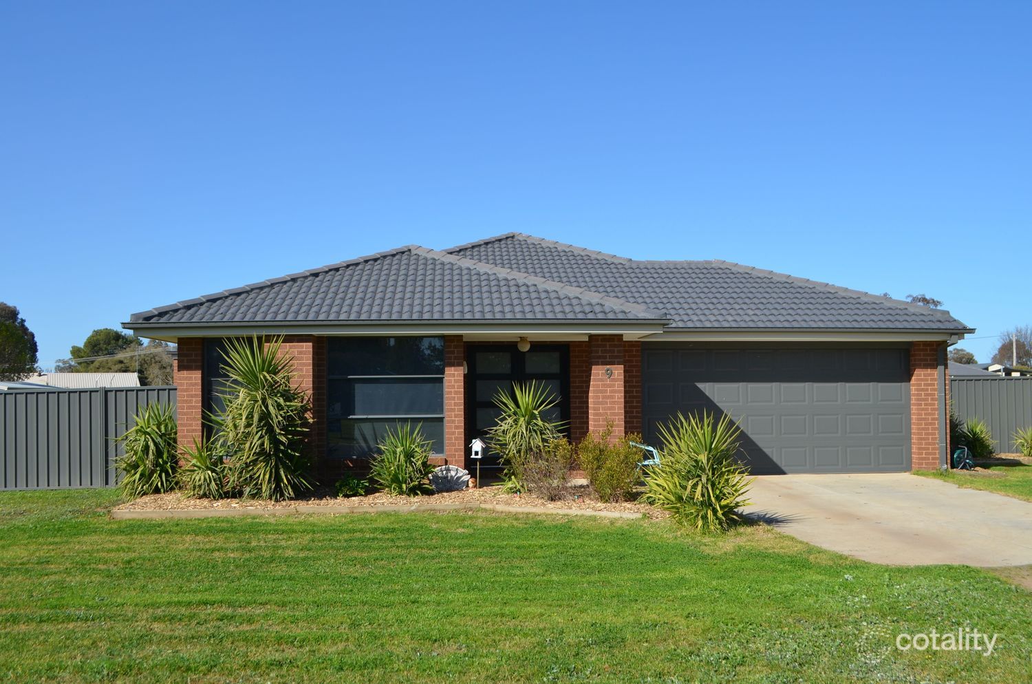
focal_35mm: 33
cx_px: 516
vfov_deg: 39.8
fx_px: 944
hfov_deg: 57.3
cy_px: 342
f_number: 8
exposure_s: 1/250
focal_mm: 22
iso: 100
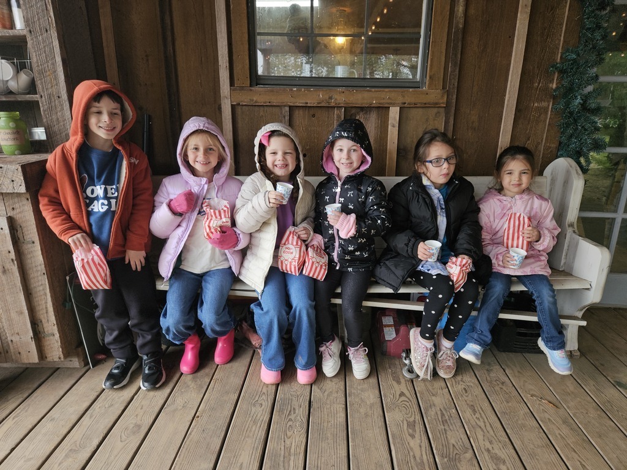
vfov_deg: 58.9
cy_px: 235
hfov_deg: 73.9
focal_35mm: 23
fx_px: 417
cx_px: 314
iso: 100
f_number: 1.8
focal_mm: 5.4
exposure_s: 1/120
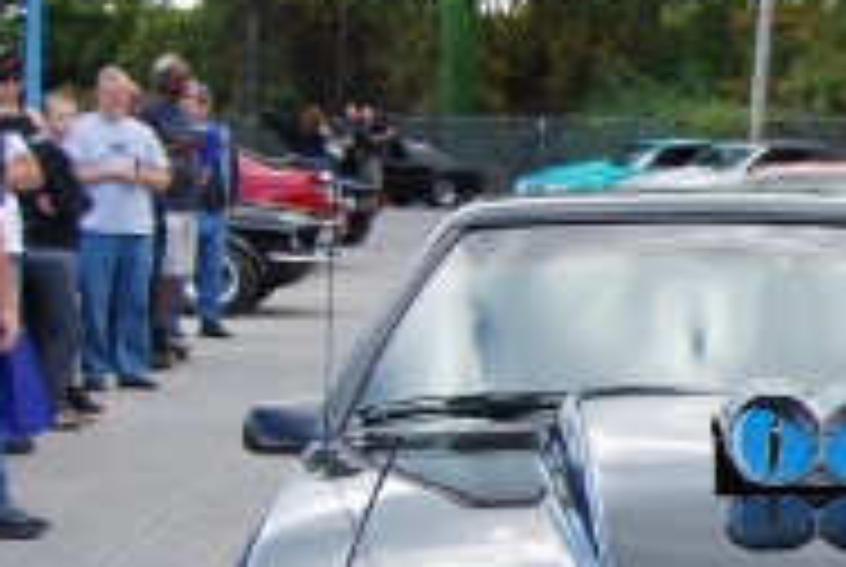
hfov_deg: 14.0
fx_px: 3130
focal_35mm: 133
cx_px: 1431
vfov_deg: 10.3
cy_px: 392
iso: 100
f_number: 5.6
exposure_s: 1/125
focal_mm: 26
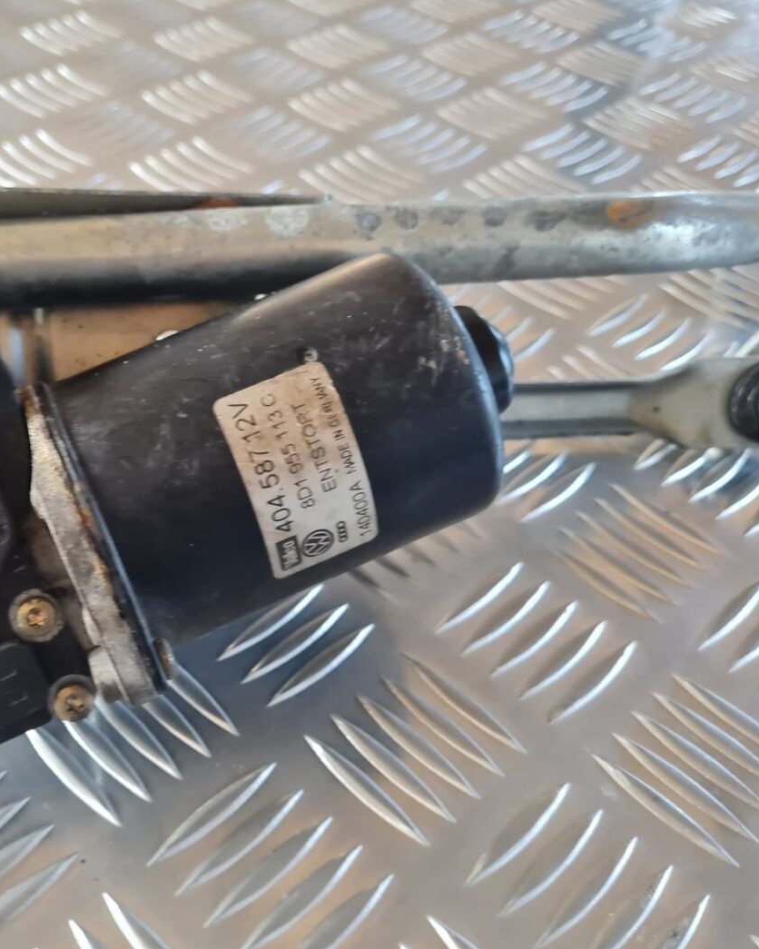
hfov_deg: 41.8
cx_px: 169
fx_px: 955
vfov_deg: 52.8
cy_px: 475
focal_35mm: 34
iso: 250
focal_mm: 5.4
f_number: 1.8
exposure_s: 1/50
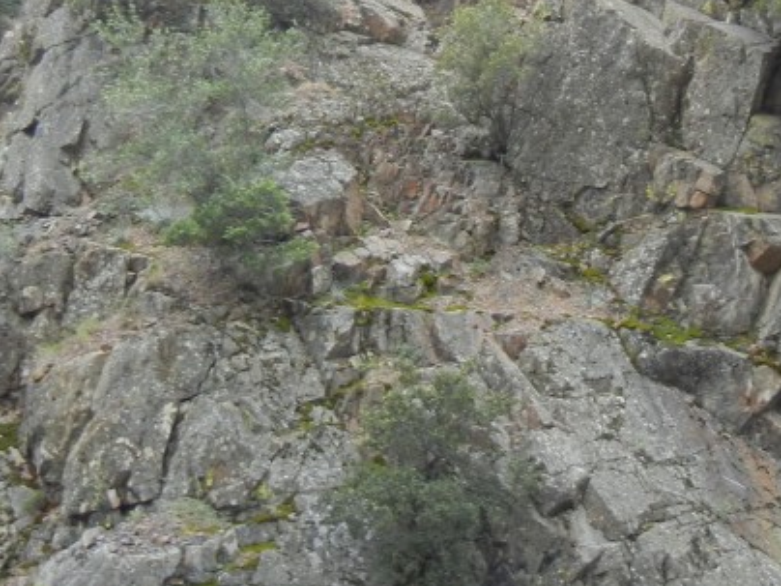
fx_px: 1715
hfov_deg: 25.6
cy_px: -97
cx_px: 460
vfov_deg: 18.5
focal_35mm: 76
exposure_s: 1/309
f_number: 3.5
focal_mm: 5.4
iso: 160
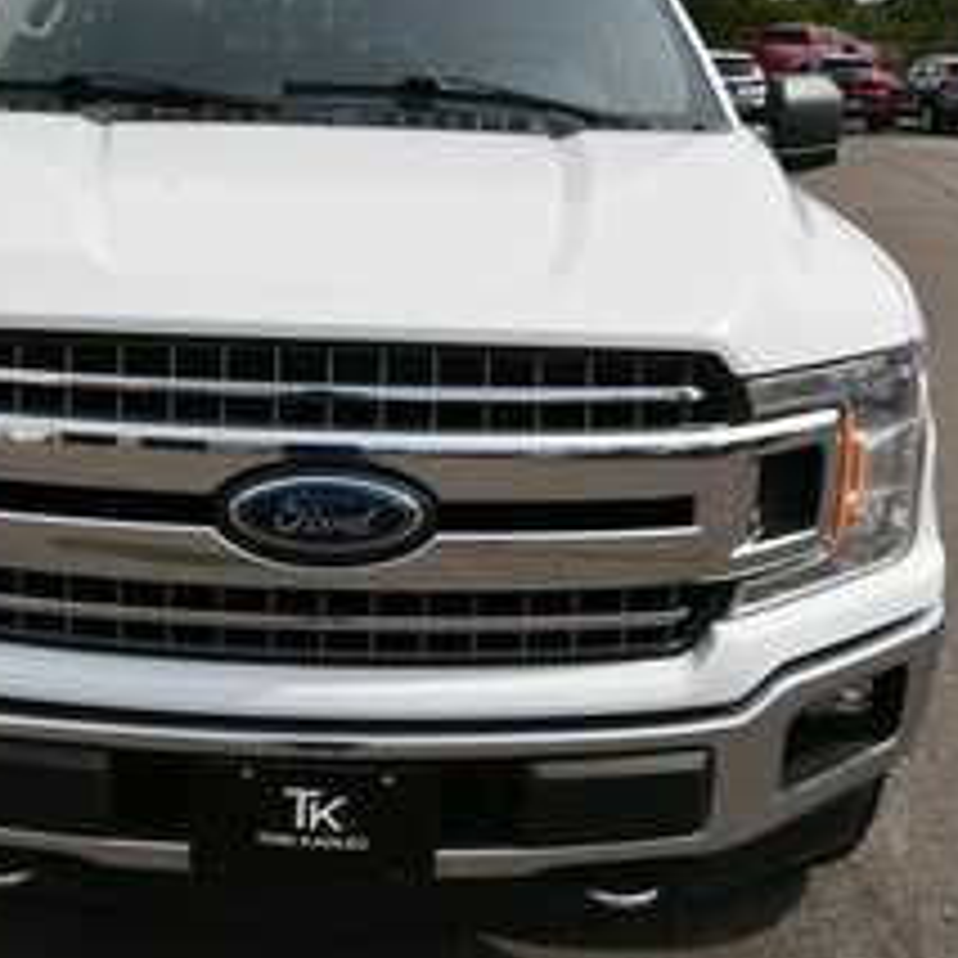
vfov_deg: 35.3
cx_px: 333
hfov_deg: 35.1
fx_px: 1503
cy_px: 407
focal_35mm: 48
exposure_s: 1/400
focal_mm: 20
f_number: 10
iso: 100
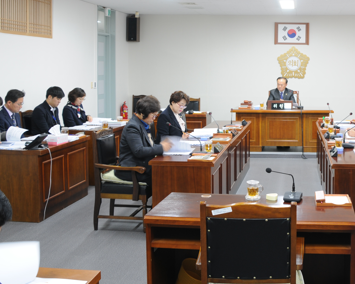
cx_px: 282
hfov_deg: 38.1
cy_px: 84
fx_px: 494
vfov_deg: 31.7
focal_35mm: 47
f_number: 3.5
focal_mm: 18
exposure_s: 1/10
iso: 200
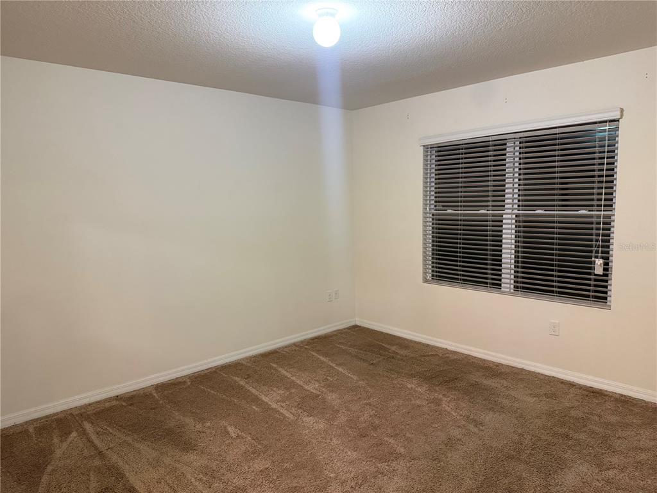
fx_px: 456
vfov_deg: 56.8
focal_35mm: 24
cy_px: 246
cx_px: 328
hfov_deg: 71.6
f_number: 1.78
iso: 500
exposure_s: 1/60
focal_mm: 6.76
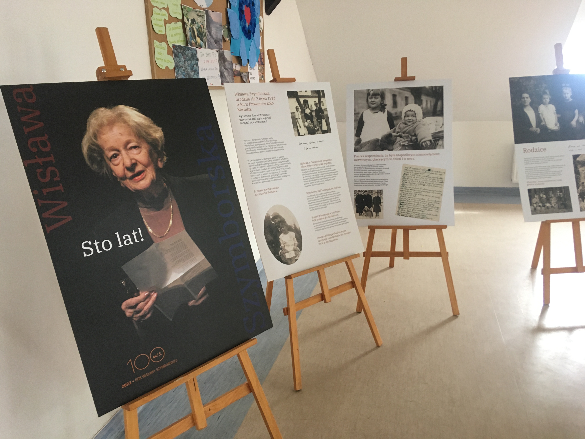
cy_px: 220
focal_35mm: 29
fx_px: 490
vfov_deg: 48.2
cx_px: 292
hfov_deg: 61.7
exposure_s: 1/33
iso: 160
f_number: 2.2
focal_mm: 4.15
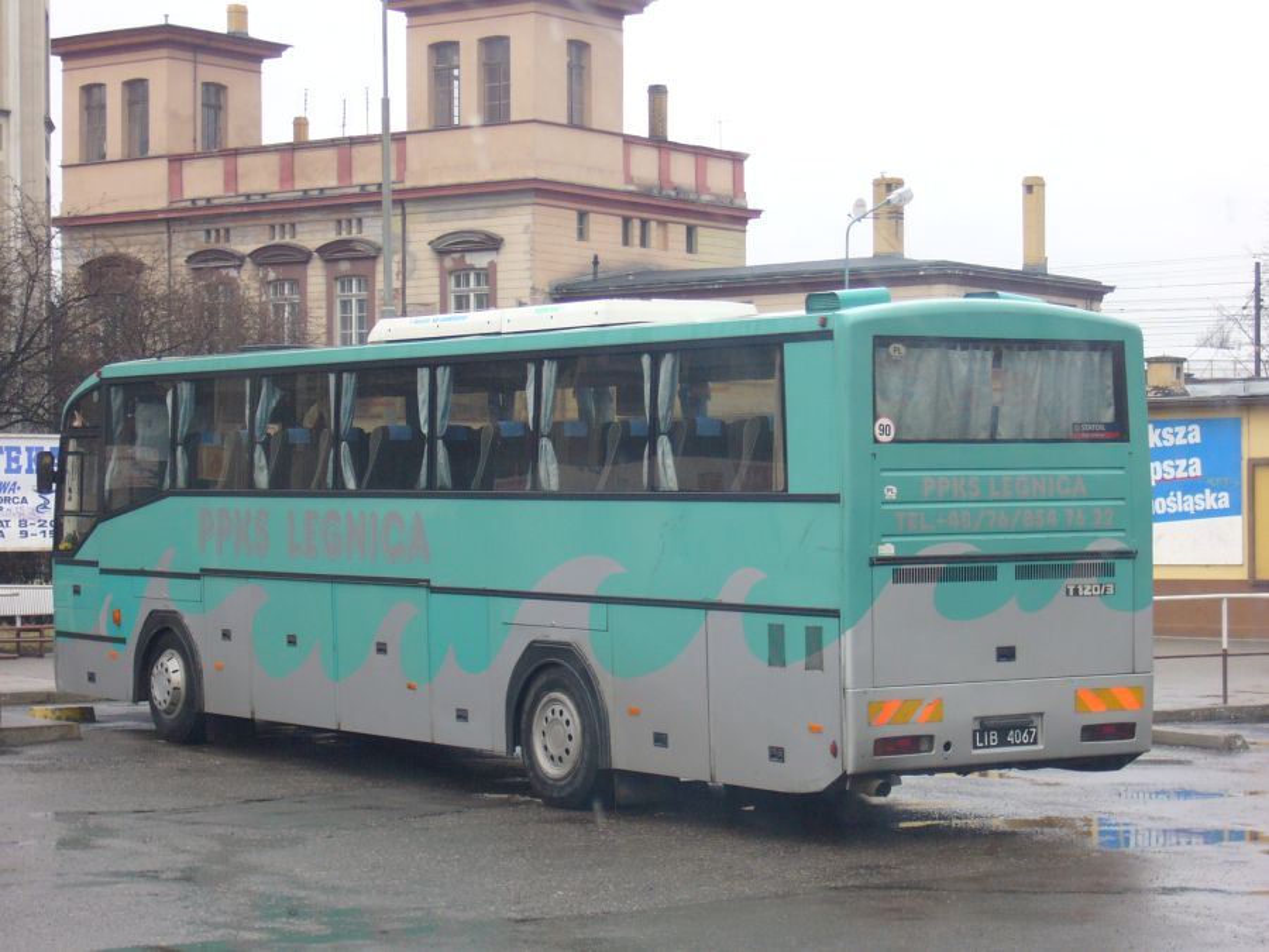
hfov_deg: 22.0
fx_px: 3263
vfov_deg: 16.6
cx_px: 634
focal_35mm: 89
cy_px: 476
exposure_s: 1/100
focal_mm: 14.8
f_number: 4.7
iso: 100
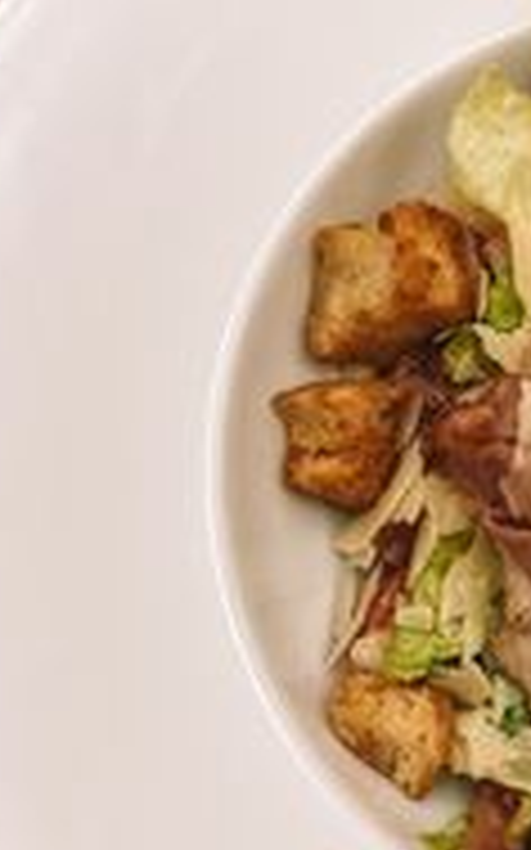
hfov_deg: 19.2
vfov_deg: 30.5
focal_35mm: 67
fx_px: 1553
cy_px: 517
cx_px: 432
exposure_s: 1/160
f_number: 1.8
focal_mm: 3.99
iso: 20
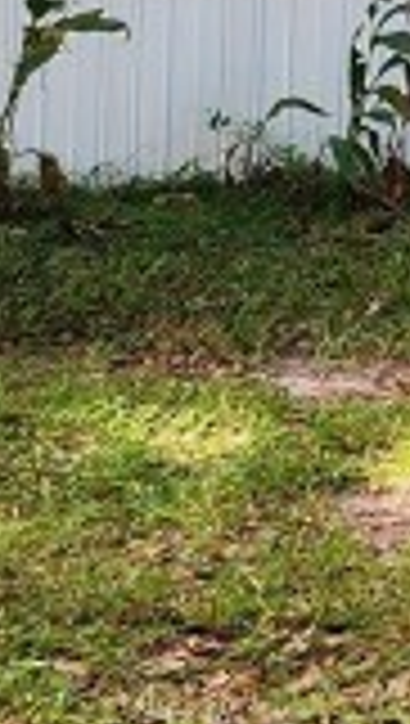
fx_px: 3062
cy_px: -360
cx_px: 1063
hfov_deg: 7.1
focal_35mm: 159
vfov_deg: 12.8
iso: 12
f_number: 1.8
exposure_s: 1/185
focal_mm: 6.4
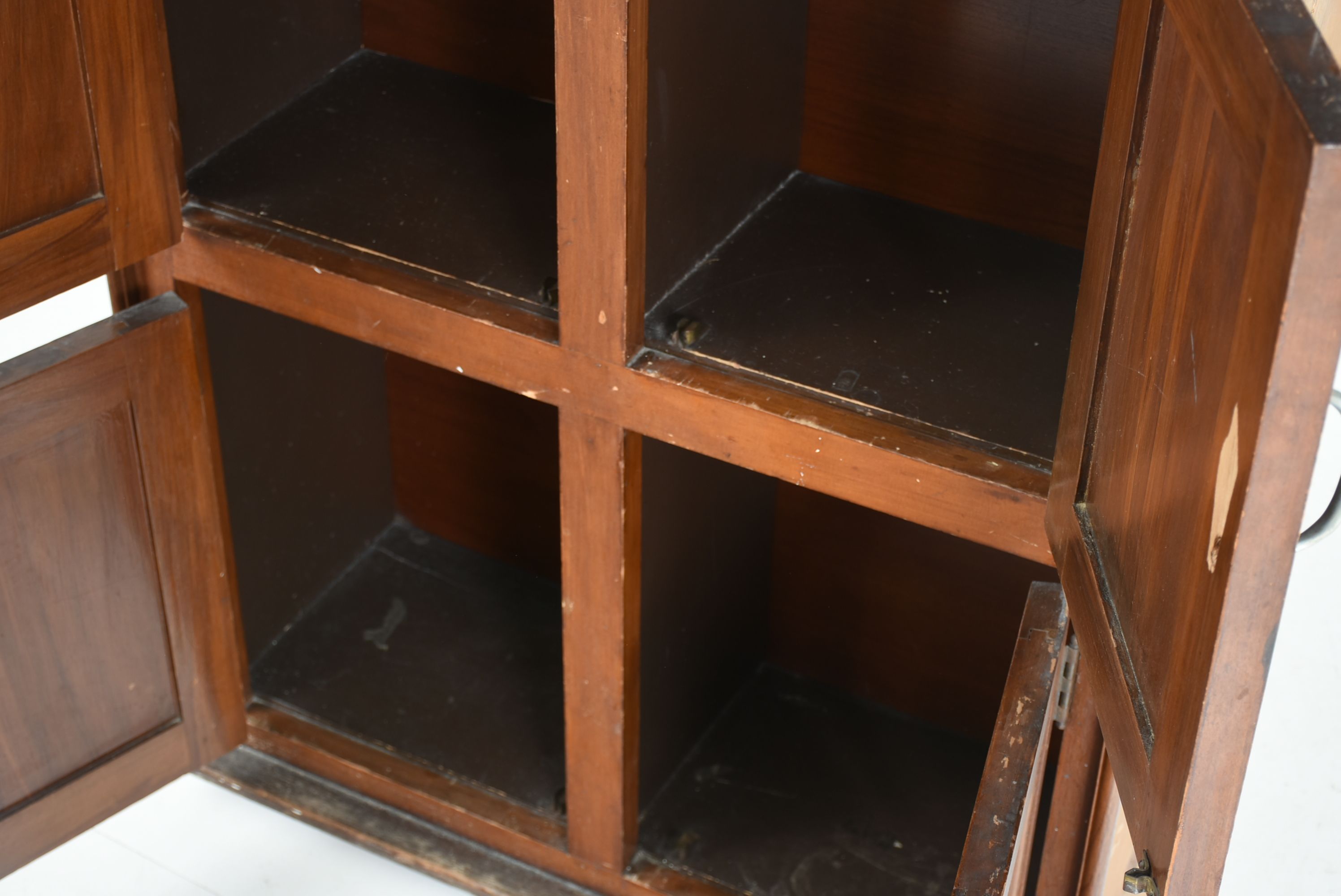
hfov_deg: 33.4
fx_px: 2237
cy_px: 448
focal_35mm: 60
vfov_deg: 22.7
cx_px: 670
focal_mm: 40
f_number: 6.3
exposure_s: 1/80
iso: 200
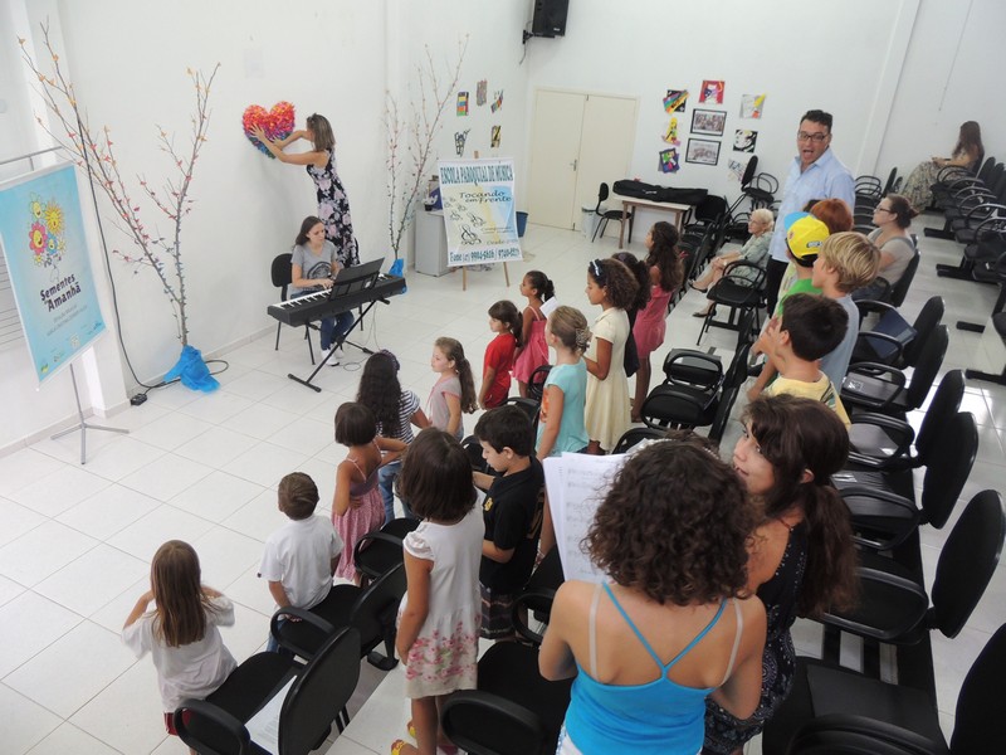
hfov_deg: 71.6
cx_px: 503
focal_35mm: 24
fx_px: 697
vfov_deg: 56.8
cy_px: 378
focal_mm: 4.3
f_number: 3
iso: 320
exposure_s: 1/30
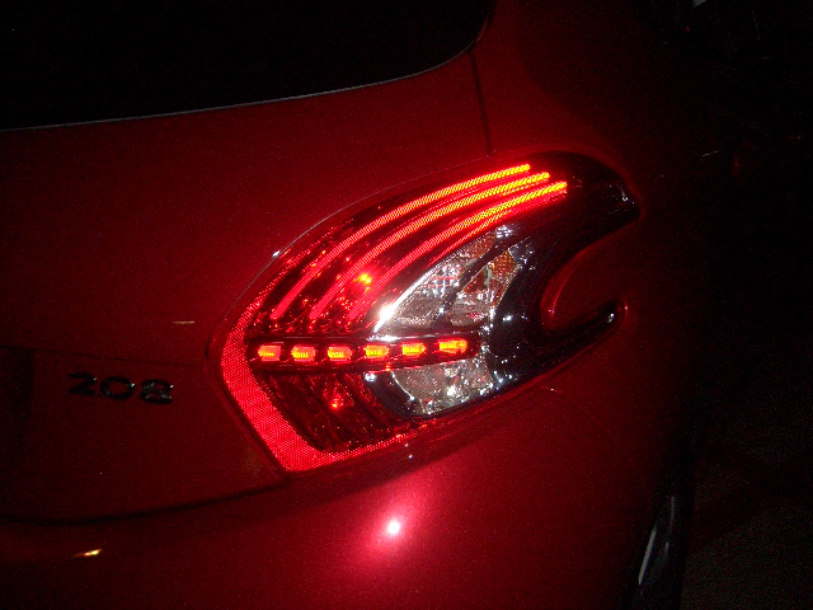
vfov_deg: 40.7
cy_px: 305
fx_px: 822
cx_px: 406
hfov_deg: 52.6
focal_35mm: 35
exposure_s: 1/60
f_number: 2.6
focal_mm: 5.8
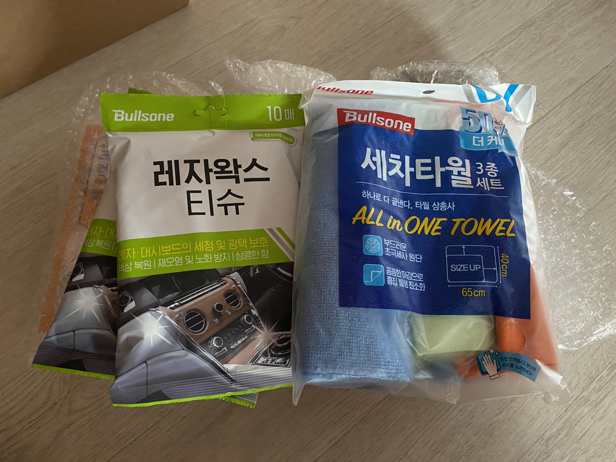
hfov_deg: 67.3
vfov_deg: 53.1
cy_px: 231
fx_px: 463
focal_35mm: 26
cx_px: 308
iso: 800
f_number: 1.8
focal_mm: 4.25
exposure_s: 1/30
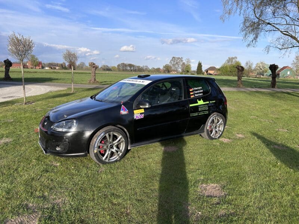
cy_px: 112
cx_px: 150
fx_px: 225
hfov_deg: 67.3
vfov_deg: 53.1
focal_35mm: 26
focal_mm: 5.7
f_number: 1.5
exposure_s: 1/2045
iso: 50
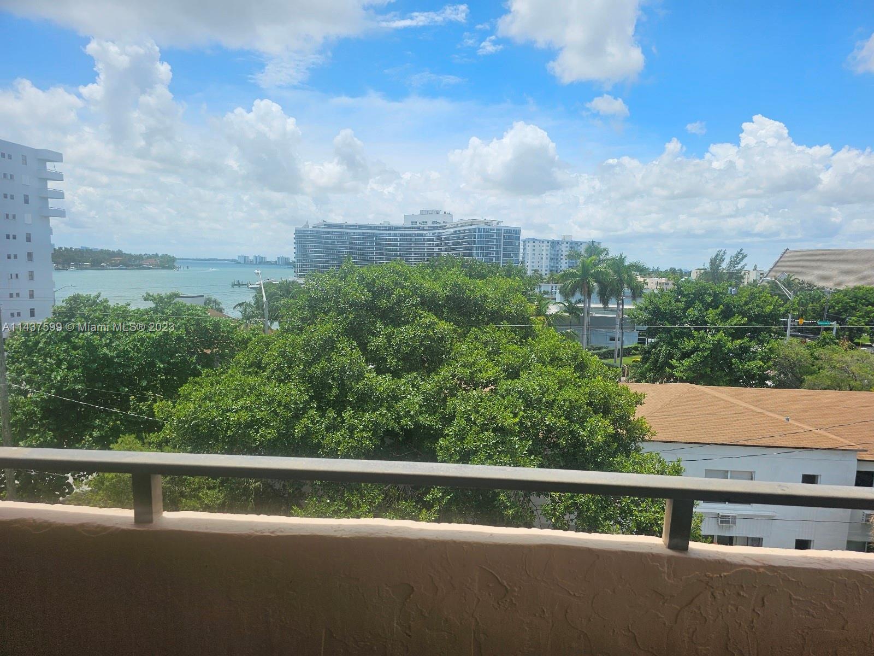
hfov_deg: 73.9
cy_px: 328
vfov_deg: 58.9
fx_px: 581
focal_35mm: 23
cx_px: 437
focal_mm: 6.3
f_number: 1.7
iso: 10
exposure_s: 1/1000
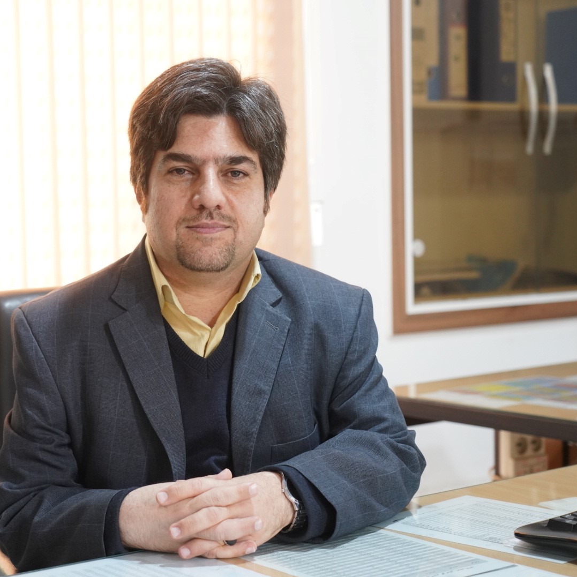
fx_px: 1396
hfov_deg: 23.4
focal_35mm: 74
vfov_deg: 23.4
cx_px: 261
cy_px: 289
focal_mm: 58
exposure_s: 1/60
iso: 2500
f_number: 4
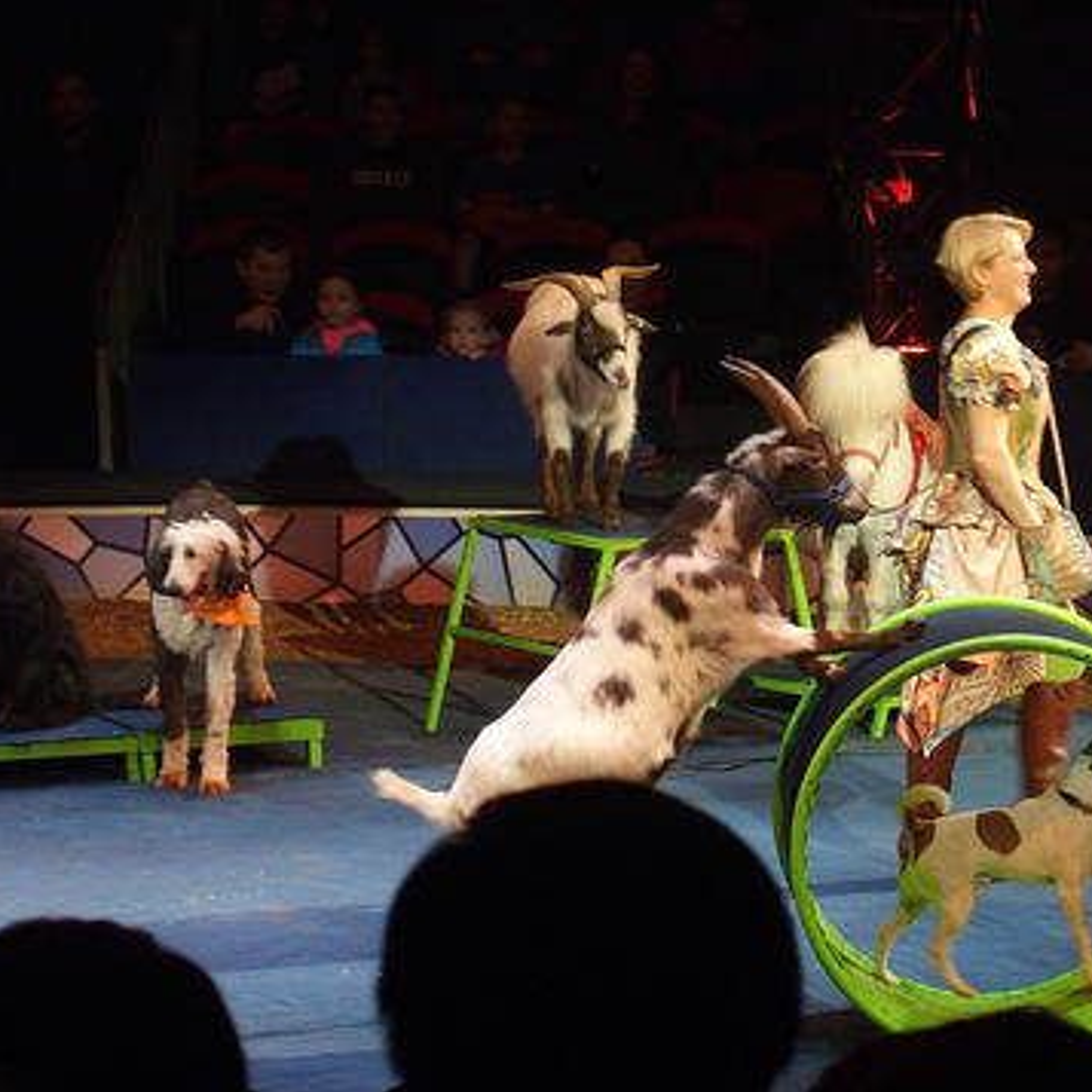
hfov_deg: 17.2
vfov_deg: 17.2
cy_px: 544
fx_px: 3605
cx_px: 652
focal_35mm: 101
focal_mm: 17.8
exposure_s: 1/80
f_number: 2.8
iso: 400
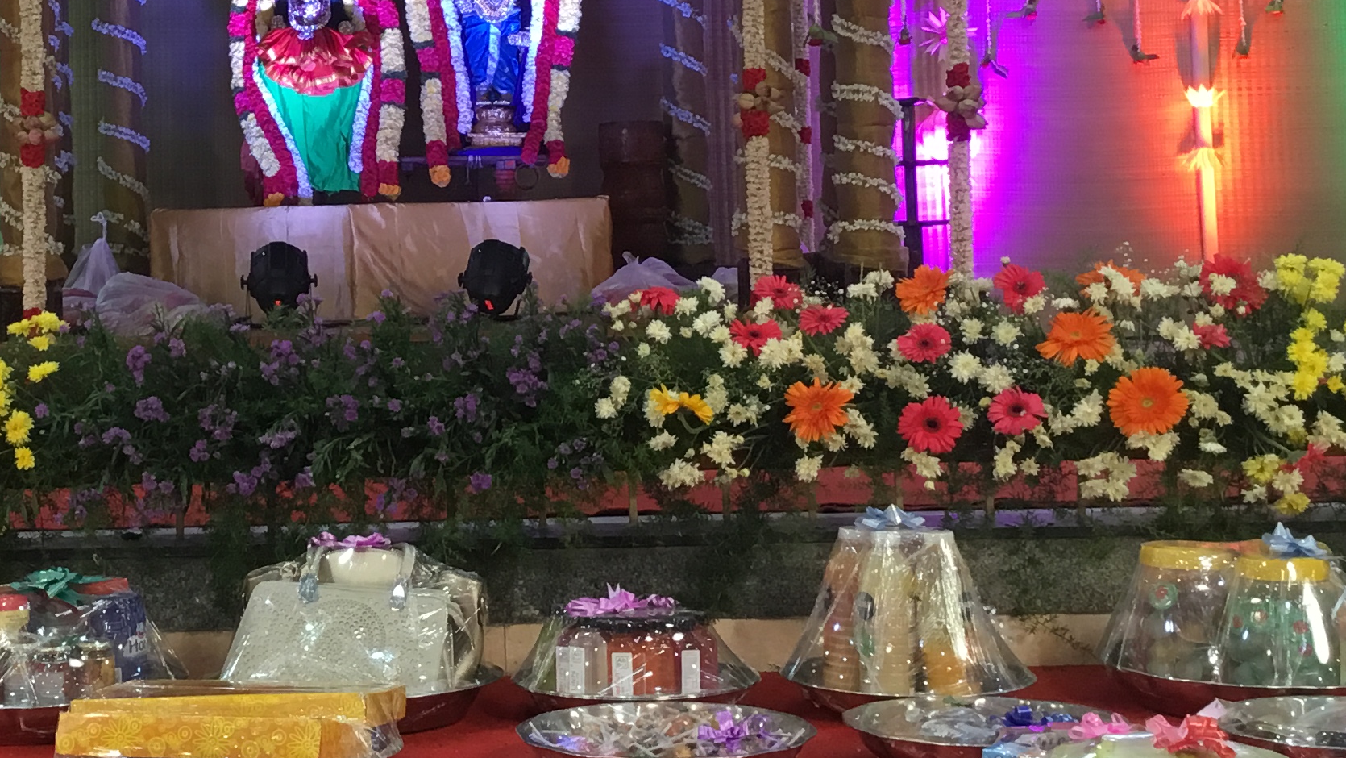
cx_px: 355
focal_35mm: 66
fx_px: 2356
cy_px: 227
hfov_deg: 31.4
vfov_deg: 18.2
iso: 40
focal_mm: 3.3
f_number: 2.4
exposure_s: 1/33
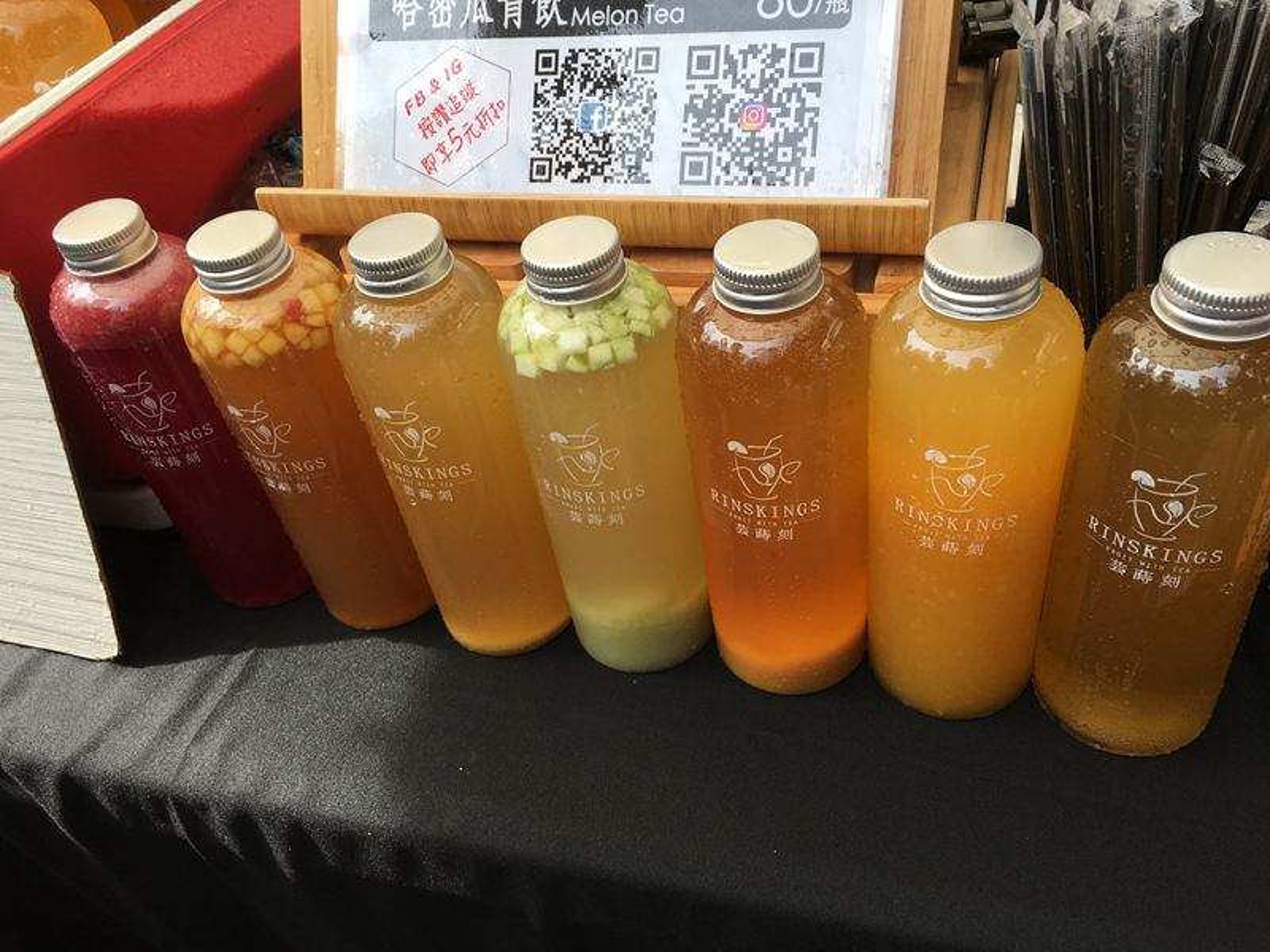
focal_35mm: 29
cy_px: 476
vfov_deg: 48.2
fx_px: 1064
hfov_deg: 61.7
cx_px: 635
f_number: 2.2
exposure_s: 1/289
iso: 25
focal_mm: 4.15
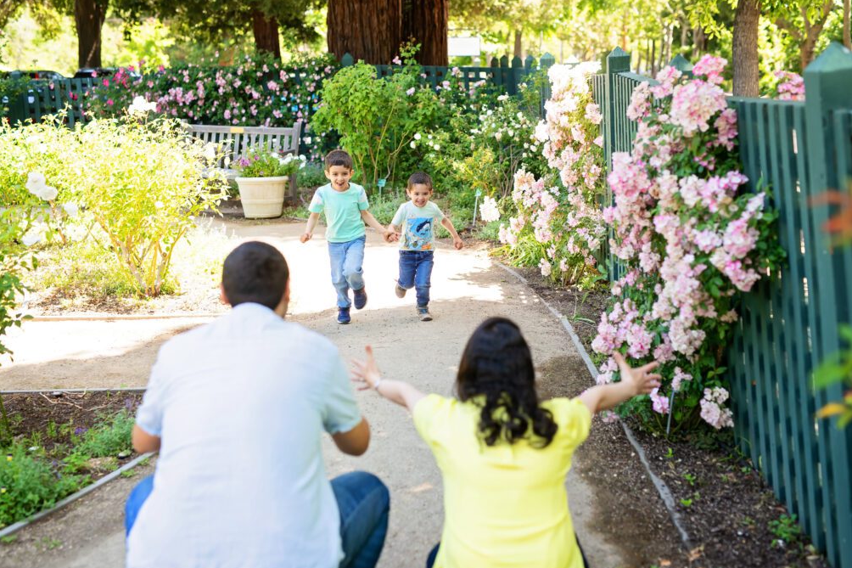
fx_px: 1207
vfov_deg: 26.5
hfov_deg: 38.9
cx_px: 419
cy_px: 287
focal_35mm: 51
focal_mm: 50
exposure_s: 1/800
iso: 250
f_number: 2.8
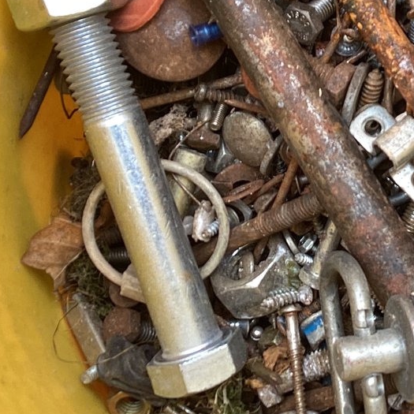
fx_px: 1069
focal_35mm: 79
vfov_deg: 21.8
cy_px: 141
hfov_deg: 21.1
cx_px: 418
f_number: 2.4
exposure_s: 1/120
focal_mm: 3.3
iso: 25
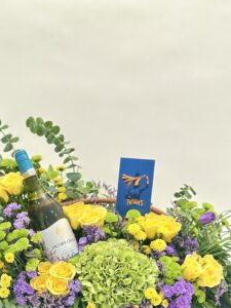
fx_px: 569
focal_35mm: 64
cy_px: 194
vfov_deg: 30.1
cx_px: 89
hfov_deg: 22.9
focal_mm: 6.86
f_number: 1.78
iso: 320
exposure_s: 1/33
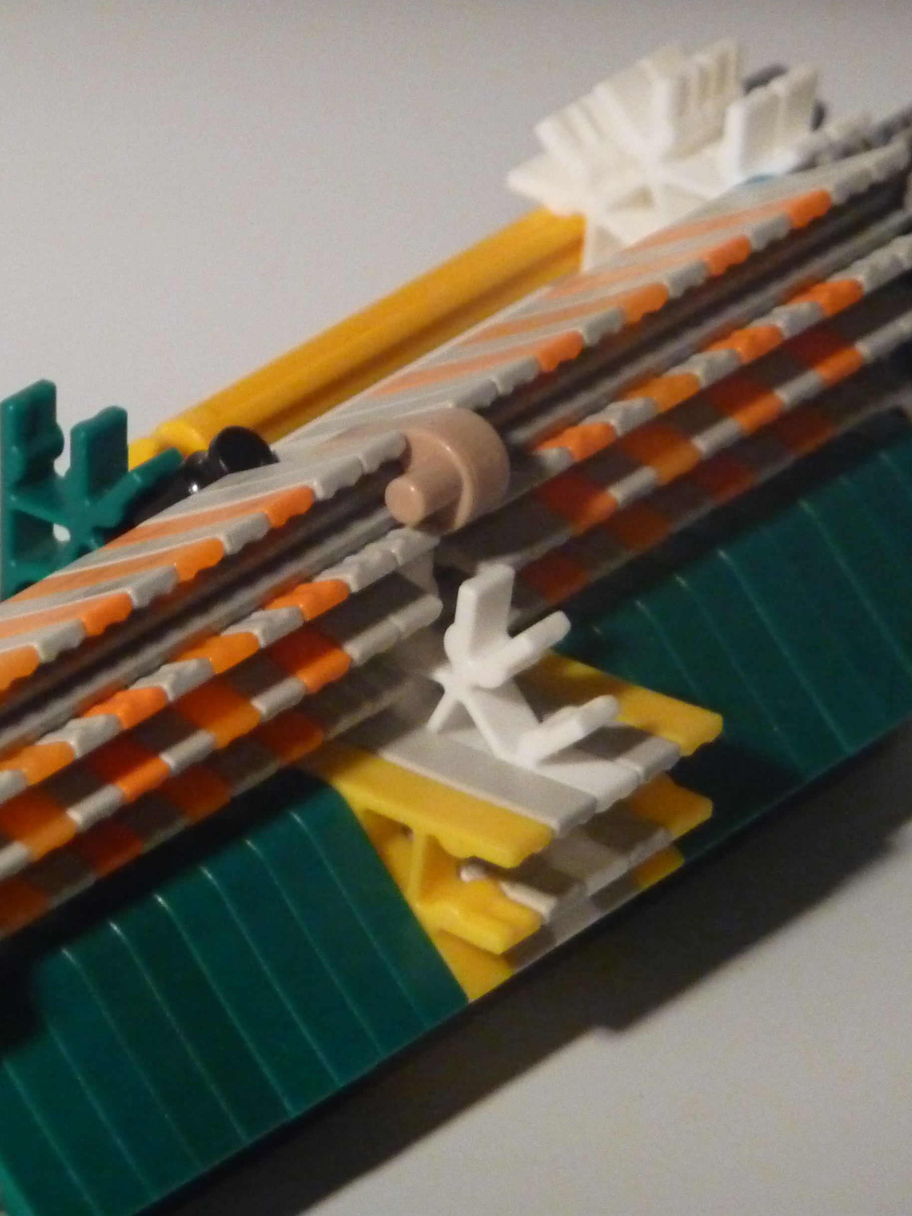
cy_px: 608
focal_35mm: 353
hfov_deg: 4.2
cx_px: 271
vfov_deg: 5.6
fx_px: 12399
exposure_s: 1/40
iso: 800
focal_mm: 45.4
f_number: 4.9
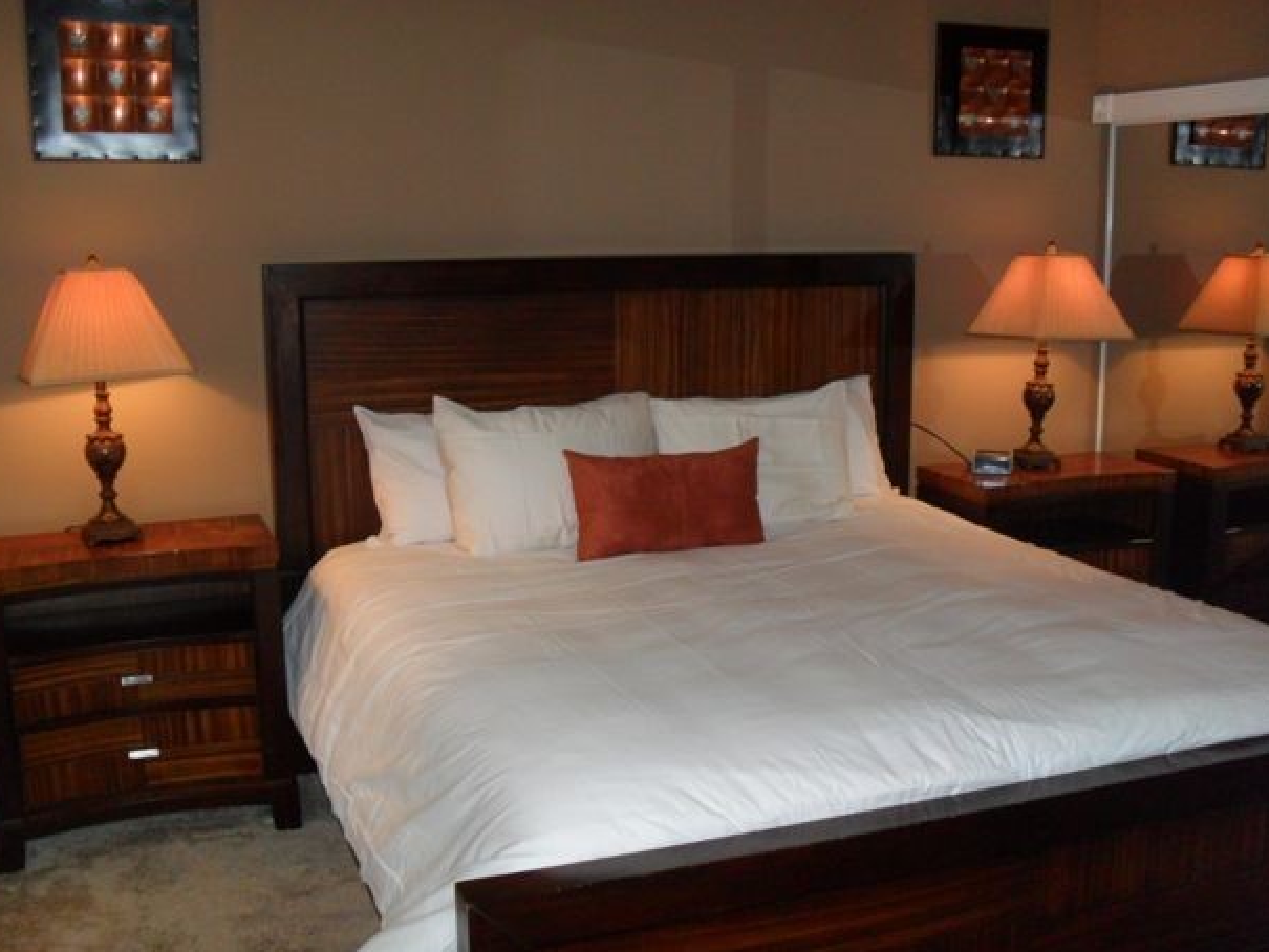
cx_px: 642
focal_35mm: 37
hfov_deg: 50.1
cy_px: 499
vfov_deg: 38.7
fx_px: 1357
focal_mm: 6.3
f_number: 3
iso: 200
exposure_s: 1/45
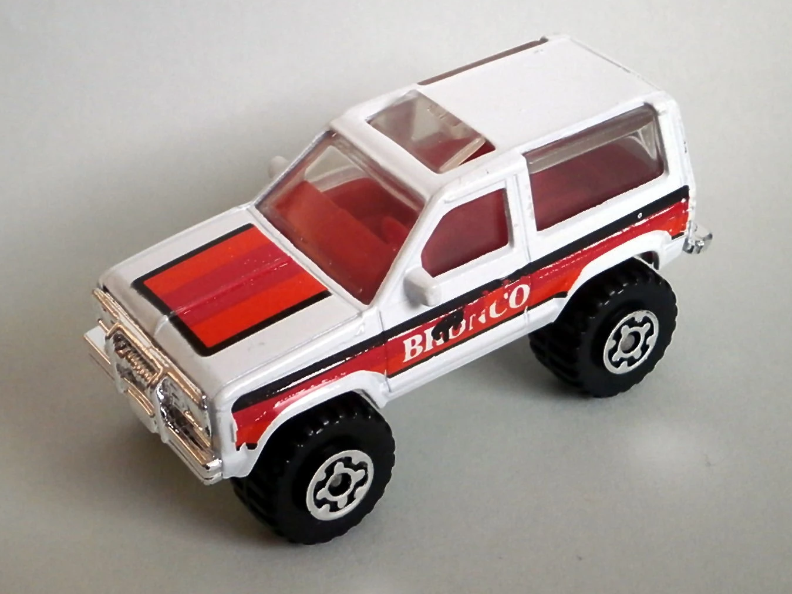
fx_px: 1098
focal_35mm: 48
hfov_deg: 39.7
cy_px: 291
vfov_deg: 30.3
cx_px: 395
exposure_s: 1/40
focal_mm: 8.3
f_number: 3.4
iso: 320
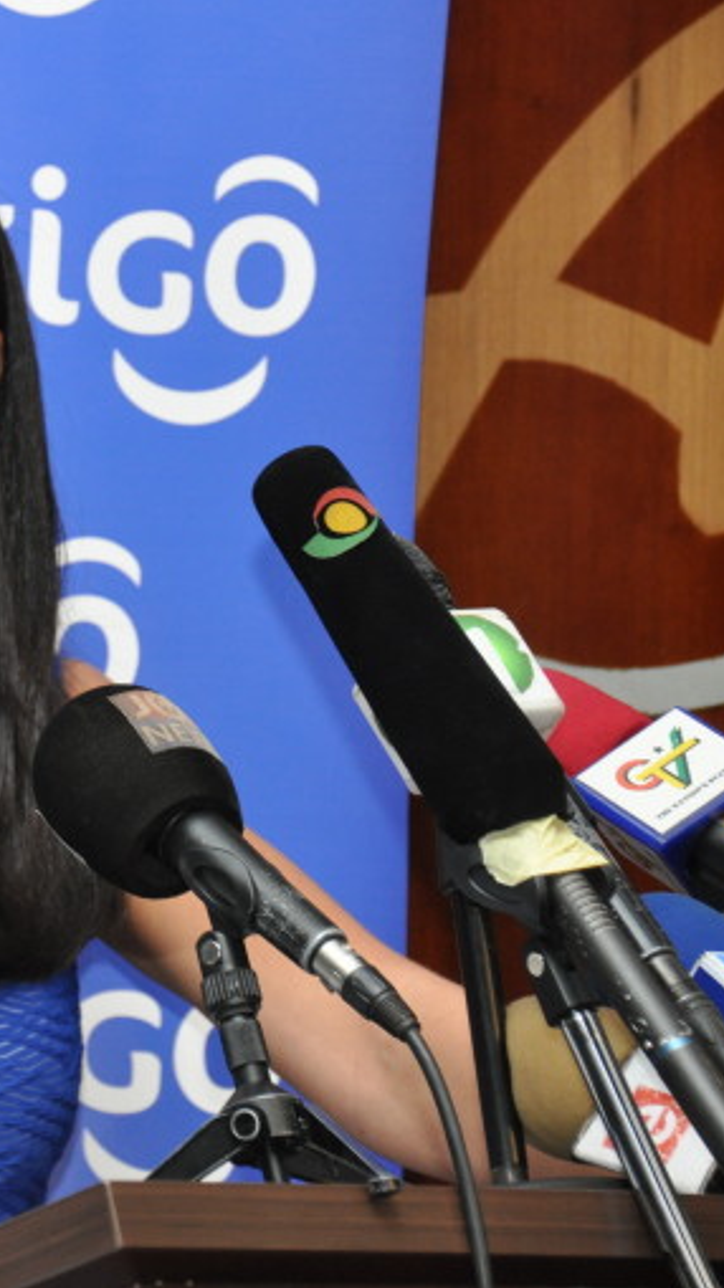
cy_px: 644
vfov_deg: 8.1
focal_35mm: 266
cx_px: -220
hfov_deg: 4.5
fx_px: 9086
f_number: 5.6
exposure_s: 1/60
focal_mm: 112
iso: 800
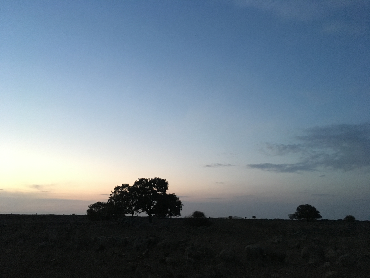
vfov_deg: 48.2
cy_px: 139
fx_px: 310
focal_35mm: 29
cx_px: 185
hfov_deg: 61.7
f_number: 2.2
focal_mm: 4.15
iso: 400
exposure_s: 1/17
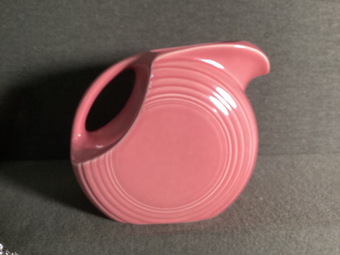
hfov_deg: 58.3
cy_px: 128
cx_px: 170
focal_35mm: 31
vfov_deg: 45.4
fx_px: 305
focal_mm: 3.3
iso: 250
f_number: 2.4
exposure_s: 1/60
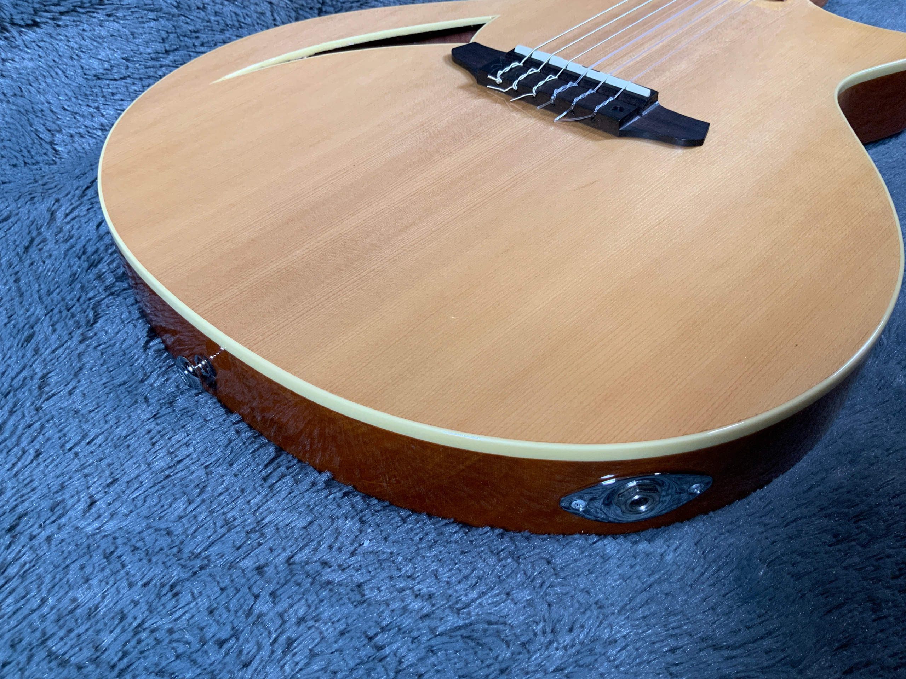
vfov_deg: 48.2
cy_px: 340
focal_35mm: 29
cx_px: 453
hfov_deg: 61.7
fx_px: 759
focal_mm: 3
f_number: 1.8
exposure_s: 1/104
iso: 50
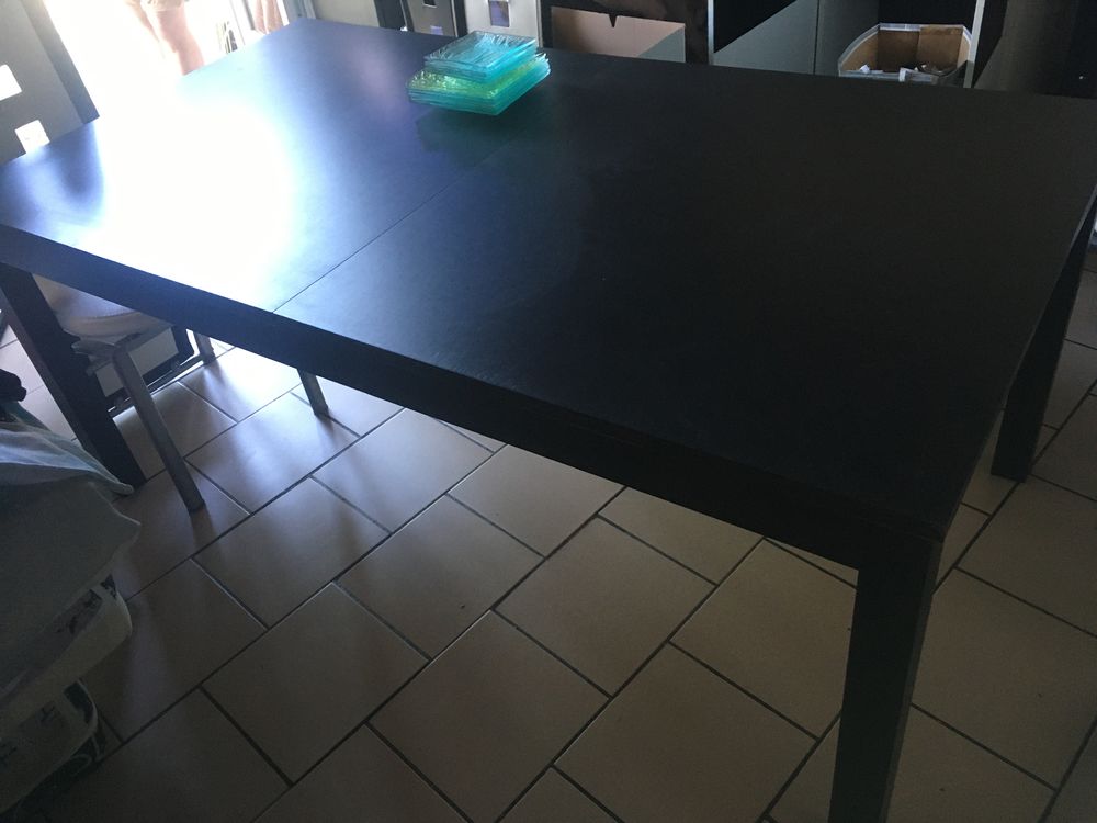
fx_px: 919
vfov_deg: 48.2
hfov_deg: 61.7
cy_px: 412
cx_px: 548
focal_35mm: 29
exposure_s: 1/33
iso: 160
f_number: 2.2
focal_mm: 4.15
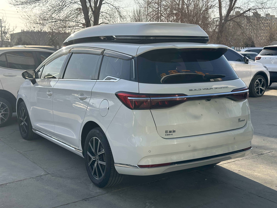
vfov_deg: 30.3
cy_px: 104
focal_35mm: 48
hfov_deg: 39.7
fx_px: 384
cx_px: 138
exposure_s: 1/2410
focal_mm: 6.86
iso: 64
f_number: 1.78
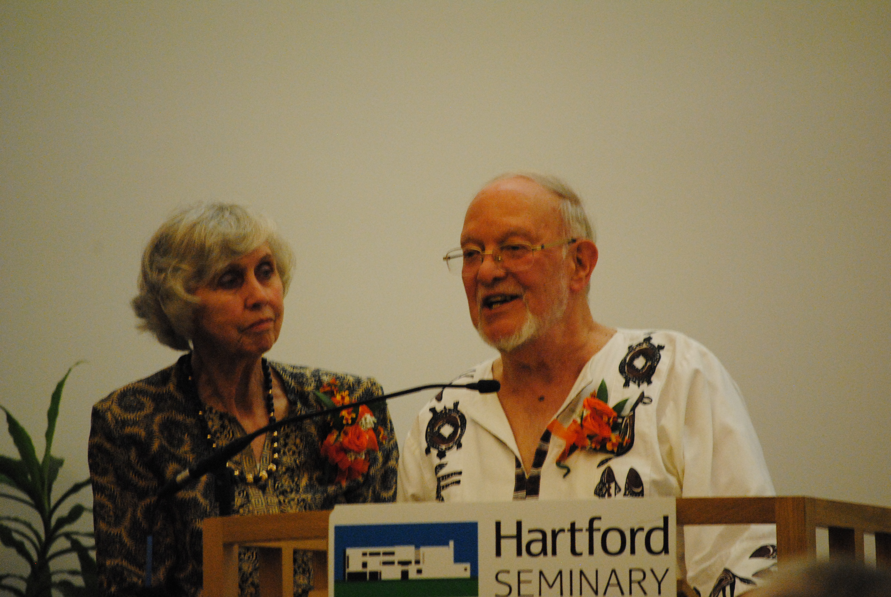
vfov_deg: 5.3
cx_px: 446
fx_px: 6505
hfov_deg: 7.8
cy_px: 298
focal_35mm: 262
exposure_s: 1/50
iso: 1600
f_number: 5.3
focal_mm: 175
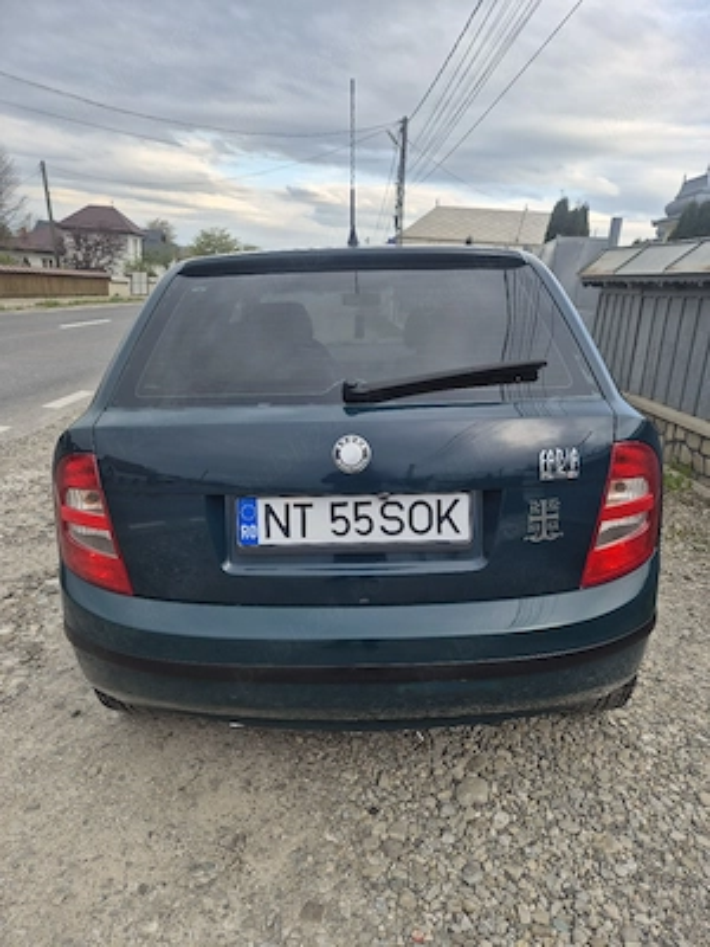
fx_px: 629
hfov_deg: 58.9
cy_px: 474
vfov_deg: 73.9
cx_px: 355
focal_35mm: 23
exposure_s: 1/357
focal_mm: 5.4
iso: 25
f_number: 1.8
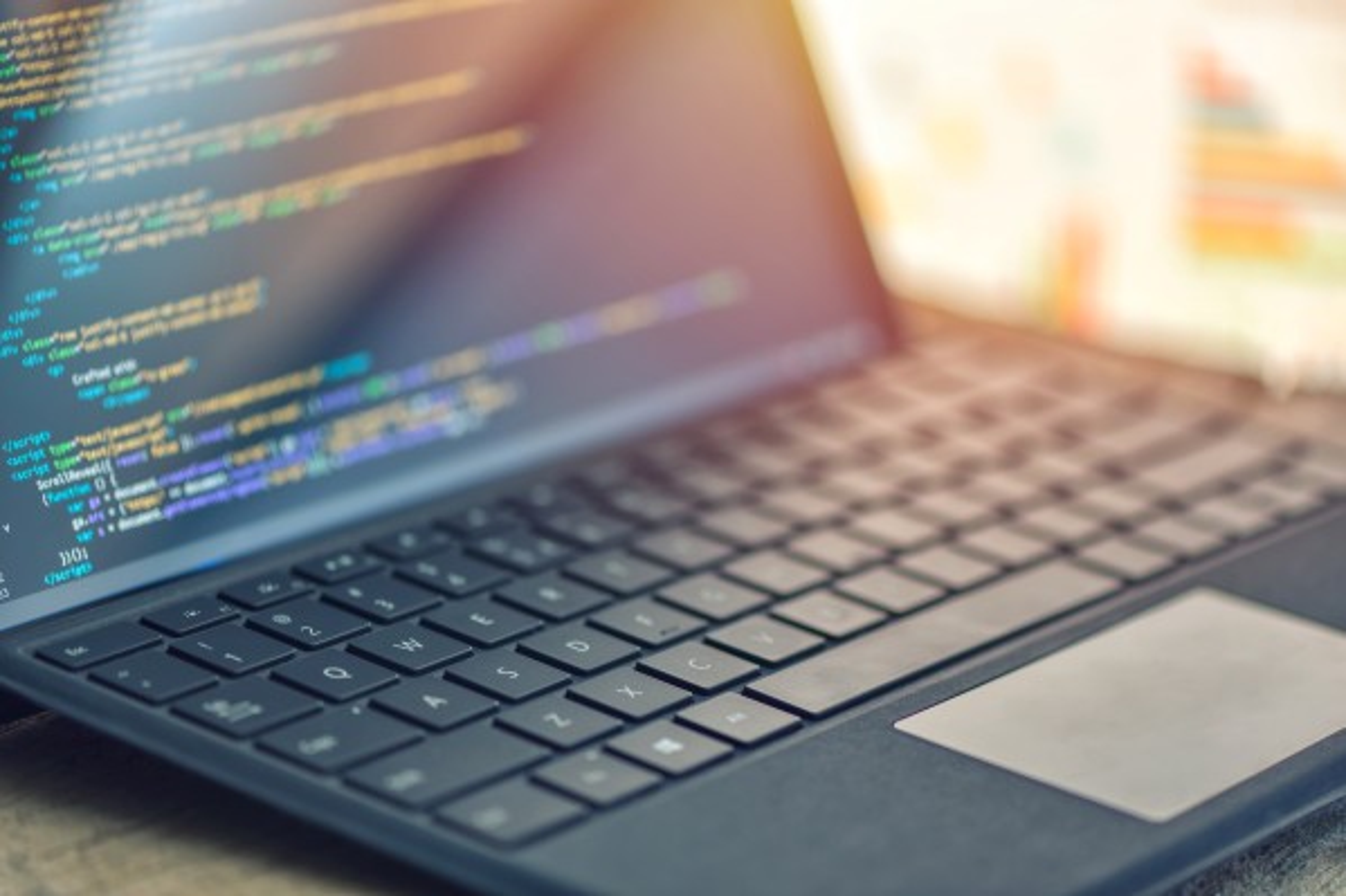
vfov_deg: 13.0
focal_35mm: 105
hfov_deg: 19.5
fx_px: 3925
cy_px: 448
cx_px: 673
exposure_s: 1/20
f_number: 3
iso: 200
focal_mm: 105
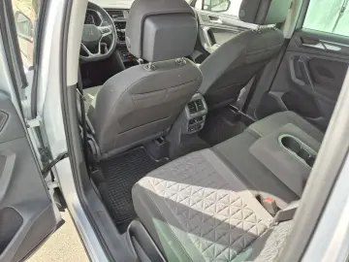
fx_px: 232
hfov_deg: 73.9
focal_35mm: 23
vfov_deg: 58.9
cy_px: 131
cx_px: 174
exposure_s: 1/180
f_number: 1.8
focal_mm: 5.4
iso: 40
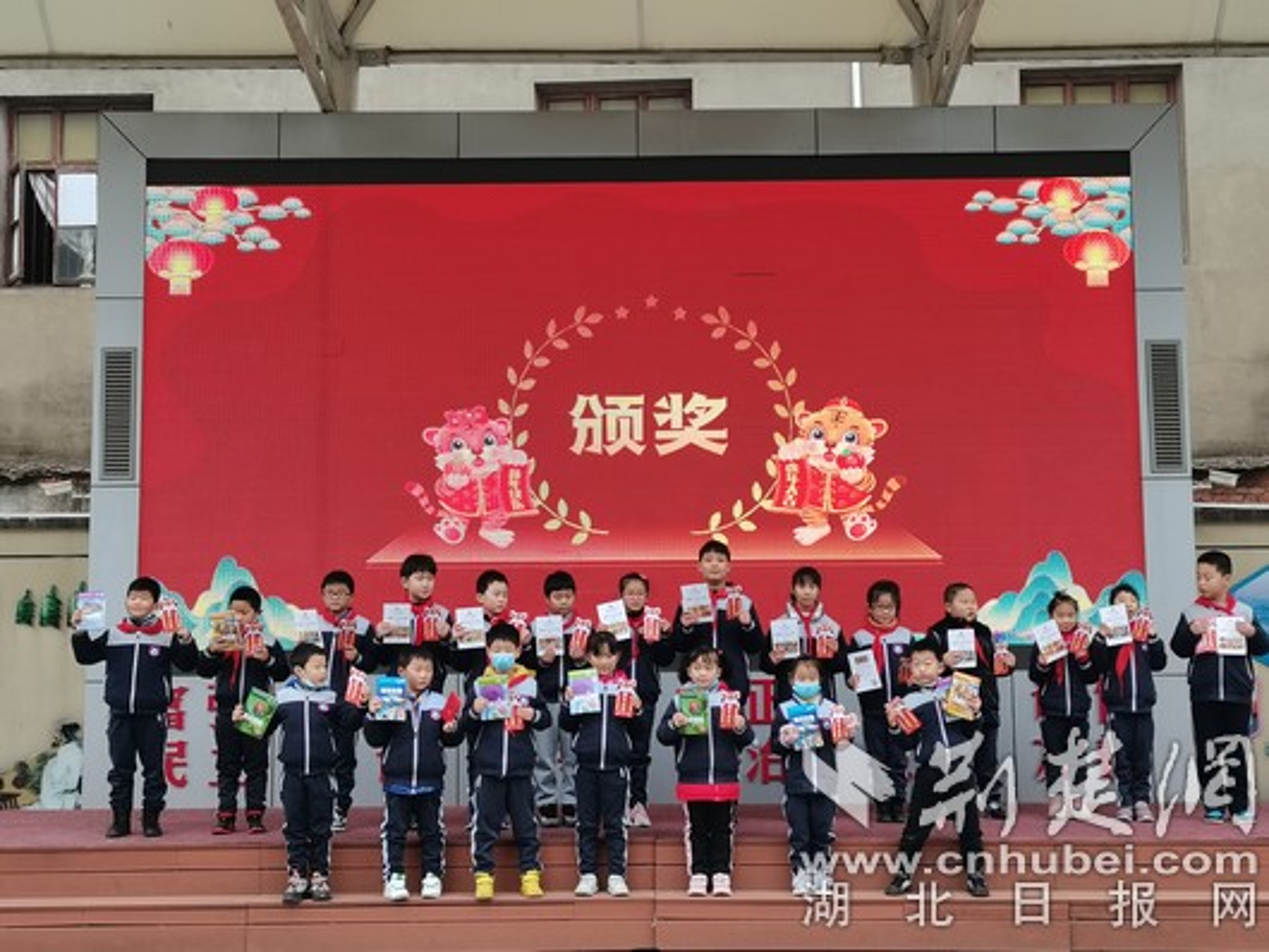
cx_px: 634
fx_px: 1687
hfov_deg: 41.2
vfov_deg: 31.5
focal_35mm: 46
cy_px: 476
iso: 64
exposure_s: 1/120
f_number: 1.8
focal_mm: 5.58
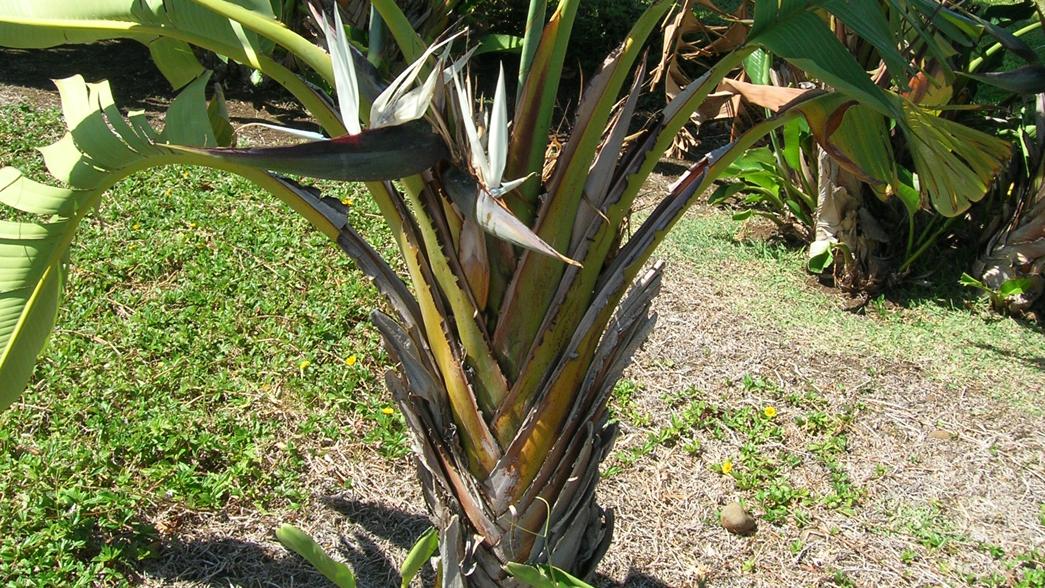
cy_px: 155
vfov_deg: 23.7
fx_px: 1385
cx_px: 522
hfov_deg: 41.3
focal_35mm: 50
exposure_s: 1/188
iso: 50
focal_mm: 5.7
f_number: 4.9
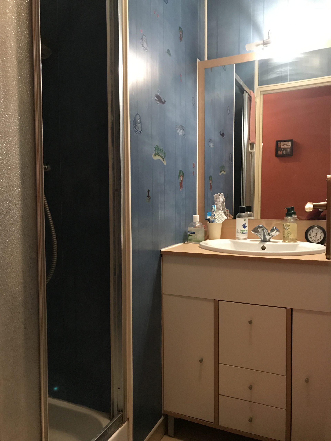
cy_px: 220
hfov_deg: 49.7
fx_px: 357
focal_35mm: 28
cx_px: 166
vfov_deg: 63.4
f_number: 1.8
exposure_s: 1/14
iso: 100
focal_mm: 3.99
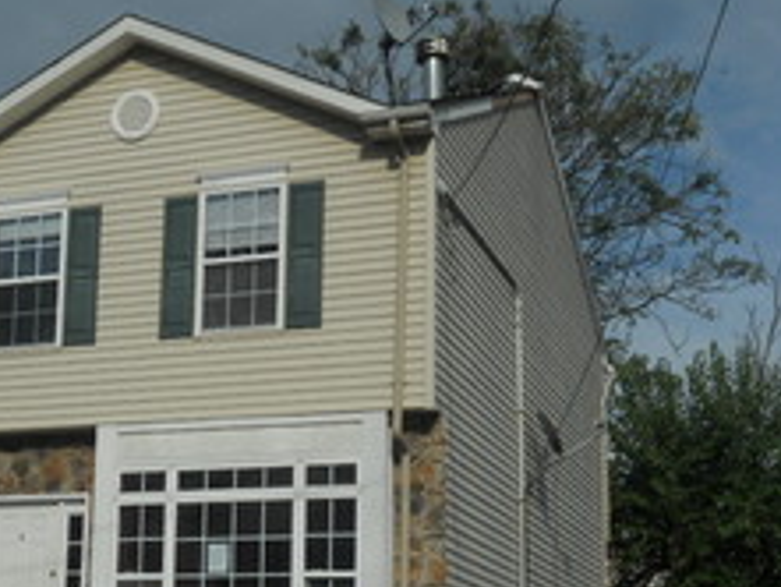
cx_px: 198
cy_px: 446
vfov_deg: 20.3
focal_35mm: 72
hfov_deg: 26.7
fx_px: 1625
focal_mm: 8.2
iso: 80
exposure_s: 1/1500
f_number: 4.3
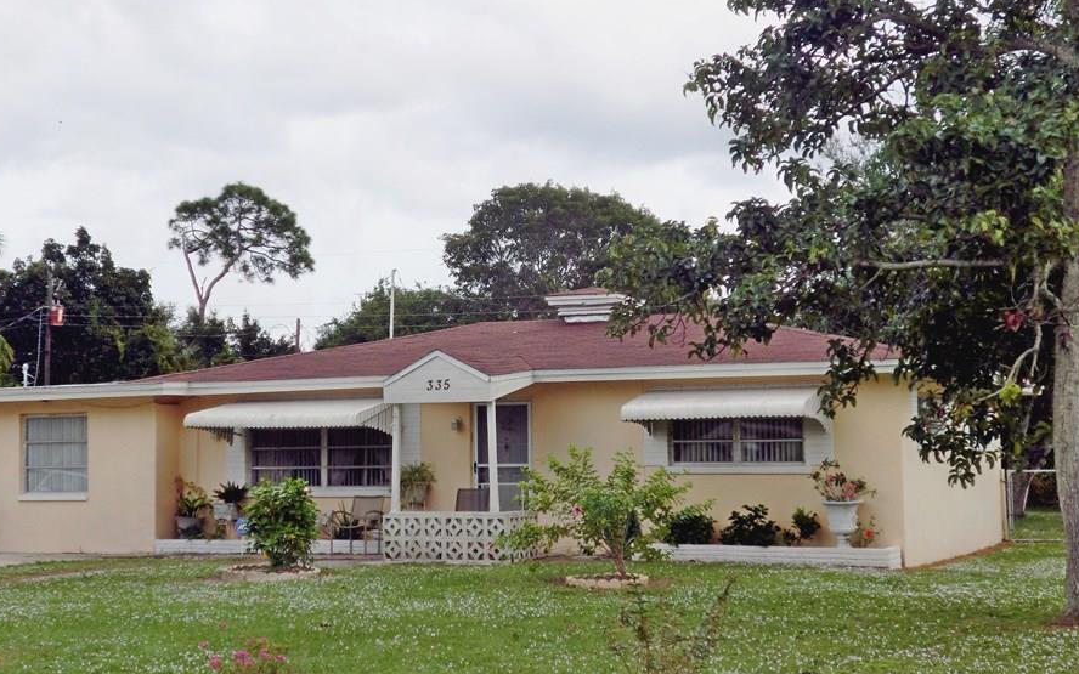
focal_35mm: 55
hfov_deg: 36.9
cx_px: 490
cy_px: 345
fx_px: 1617
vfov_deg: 23.6
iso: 50
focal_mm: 8.2
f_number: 4.3
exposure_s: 1/500
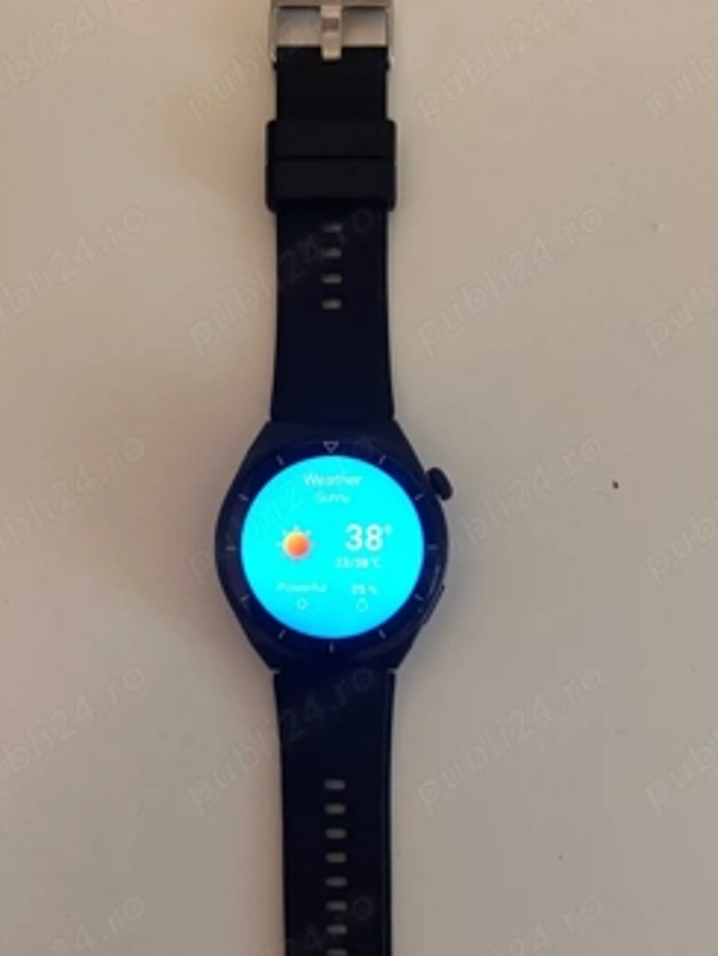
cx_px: 338
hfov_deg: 44.2
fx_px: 884
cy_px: 541
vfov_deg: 56.6
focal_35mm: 32
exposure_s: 1/50
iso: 250
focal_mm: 5.7
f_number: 1.5
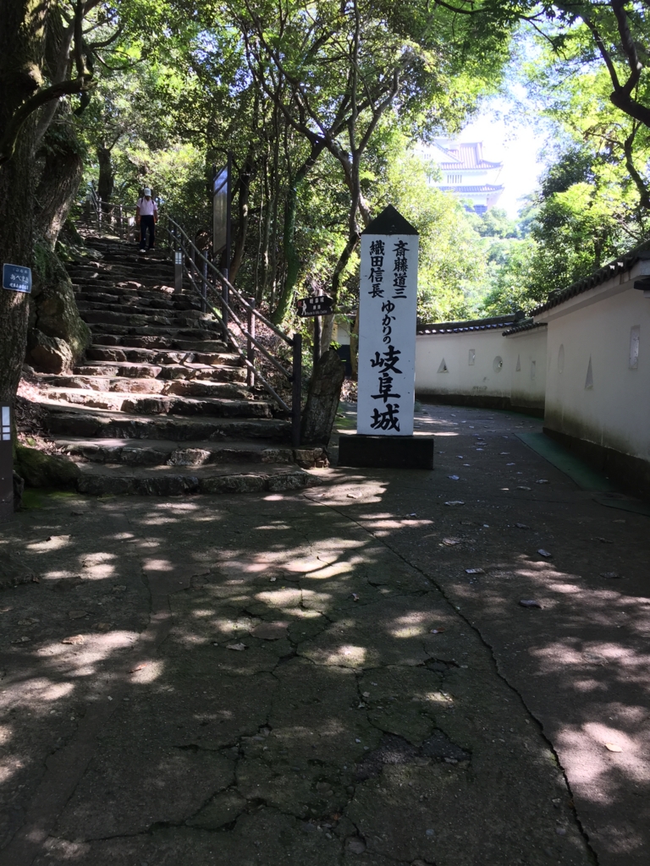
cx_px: 325
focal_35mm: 29
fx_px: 726
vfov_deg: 61.7
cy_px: 433
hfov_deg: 48.2
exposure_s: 1/60
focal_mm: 4.15
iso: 32
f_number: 2.2
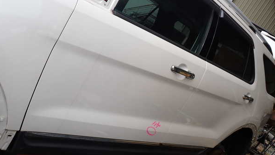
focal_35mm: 33
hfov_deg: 59.5
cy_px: 63
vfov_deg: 35.5
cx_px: 137
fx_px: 241
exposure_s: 1/320
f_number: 3.2
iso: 100
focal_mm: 5.4
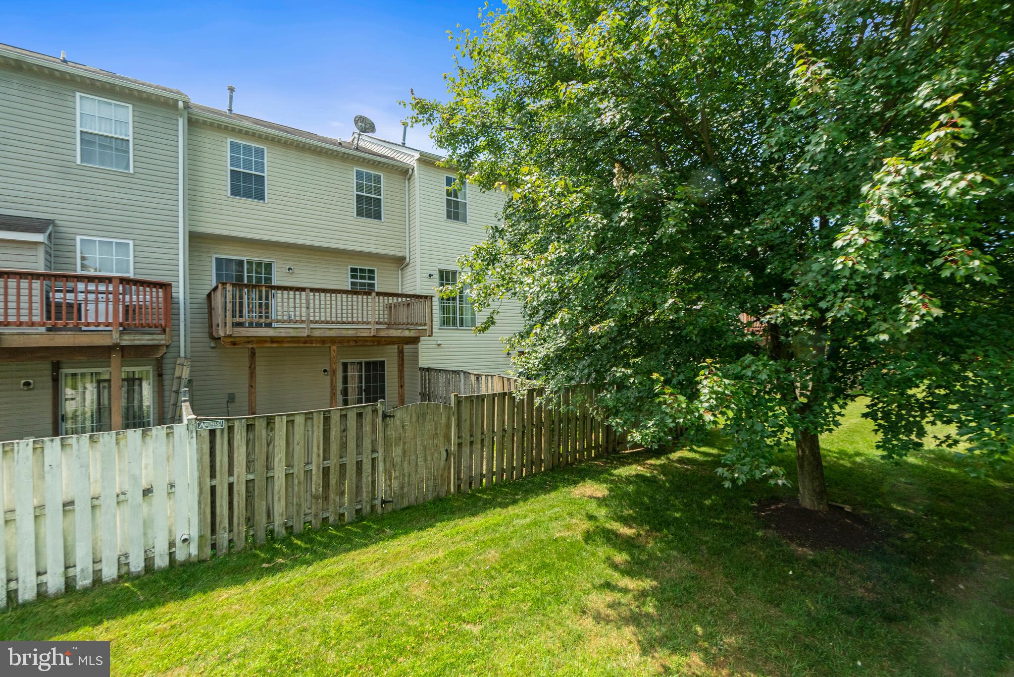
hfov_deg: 100.4
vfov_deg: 77.3
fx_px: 423
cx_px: 507
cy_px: 338
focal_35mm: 15
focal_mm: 10
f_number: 8
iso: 640
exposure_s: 1/200
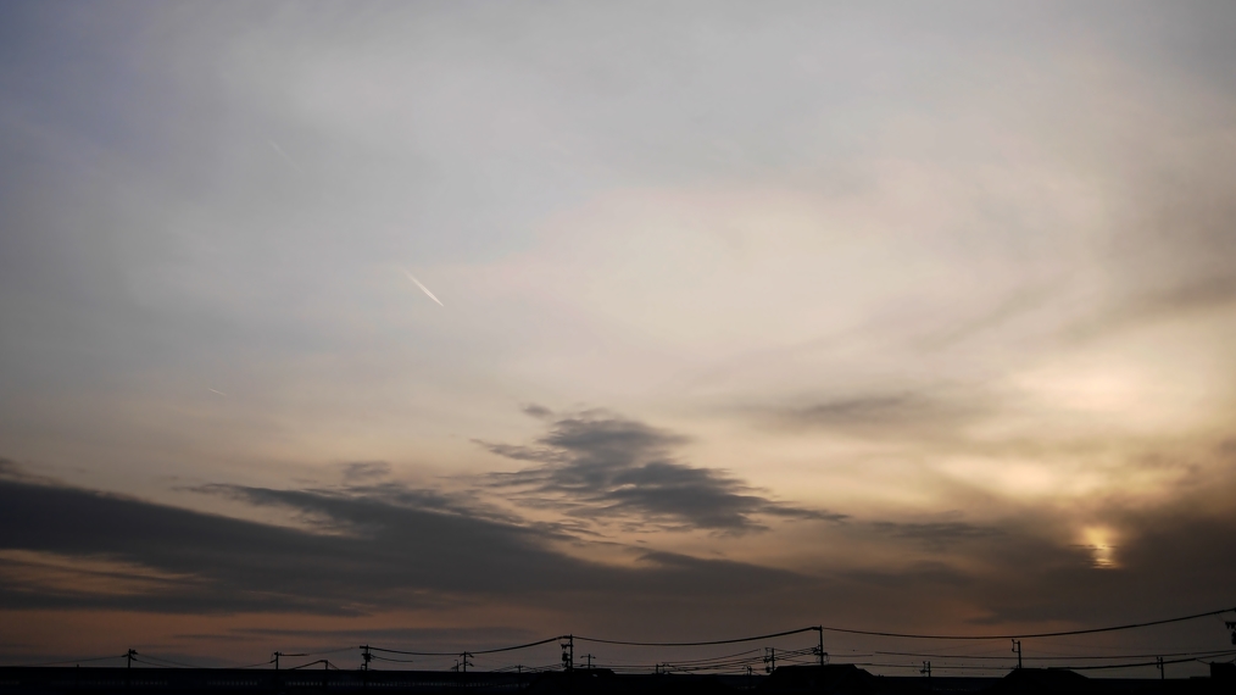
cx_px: 617
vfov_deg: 21.8
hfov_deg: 37.9
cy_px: 377
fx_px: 1802
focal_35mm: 55
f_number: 1.4
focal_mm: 25
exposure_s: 1/8000
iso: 200
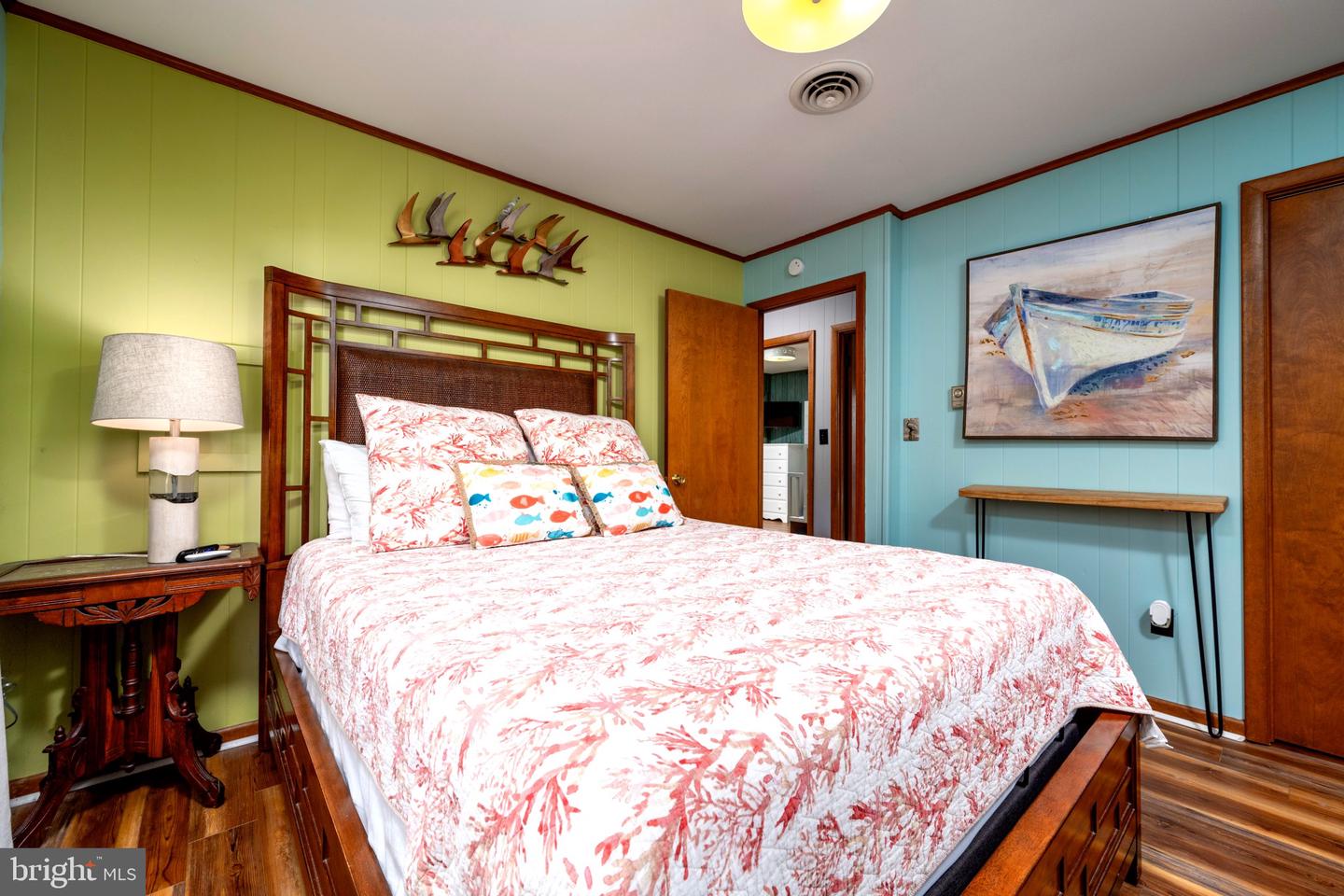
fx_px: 523
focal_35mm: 14
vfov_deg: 81.2
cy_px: 448
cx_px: 672
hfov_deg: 104.3
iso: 160
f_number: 7.1
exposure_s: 1/6
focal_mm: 14
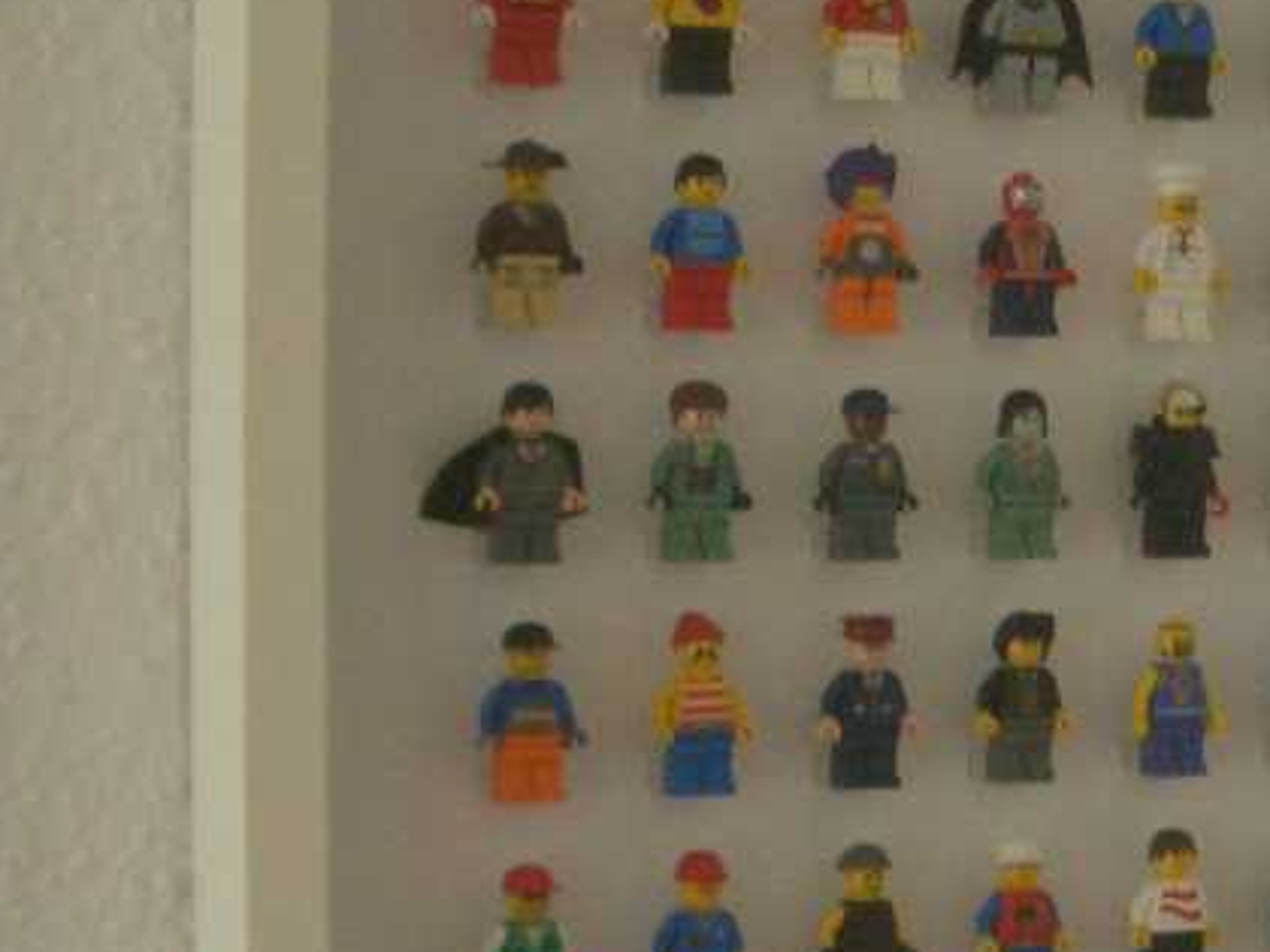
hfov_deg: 20.0
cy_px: 607
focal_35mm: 96
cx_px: 1182
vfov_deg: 15.4
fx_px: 3522
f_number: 2.6
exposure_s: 1/20
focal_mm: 5.8
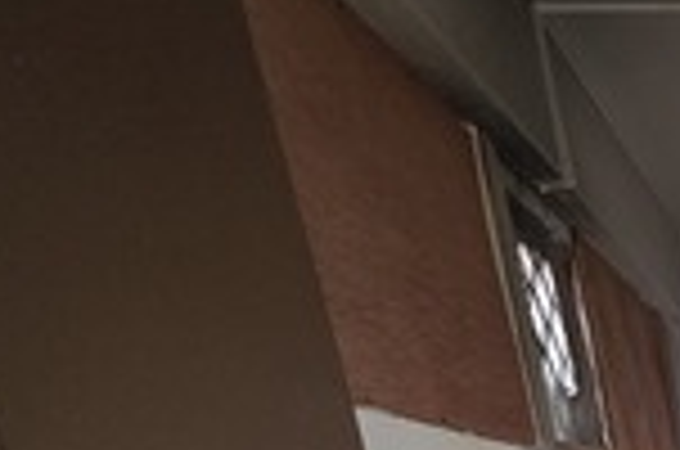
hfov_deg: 31.0
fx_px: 773
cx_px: 966
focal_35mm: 41
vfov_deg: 23.0
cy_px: 749
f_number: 1.9
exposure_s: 1/50
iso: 125
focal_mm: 2.2
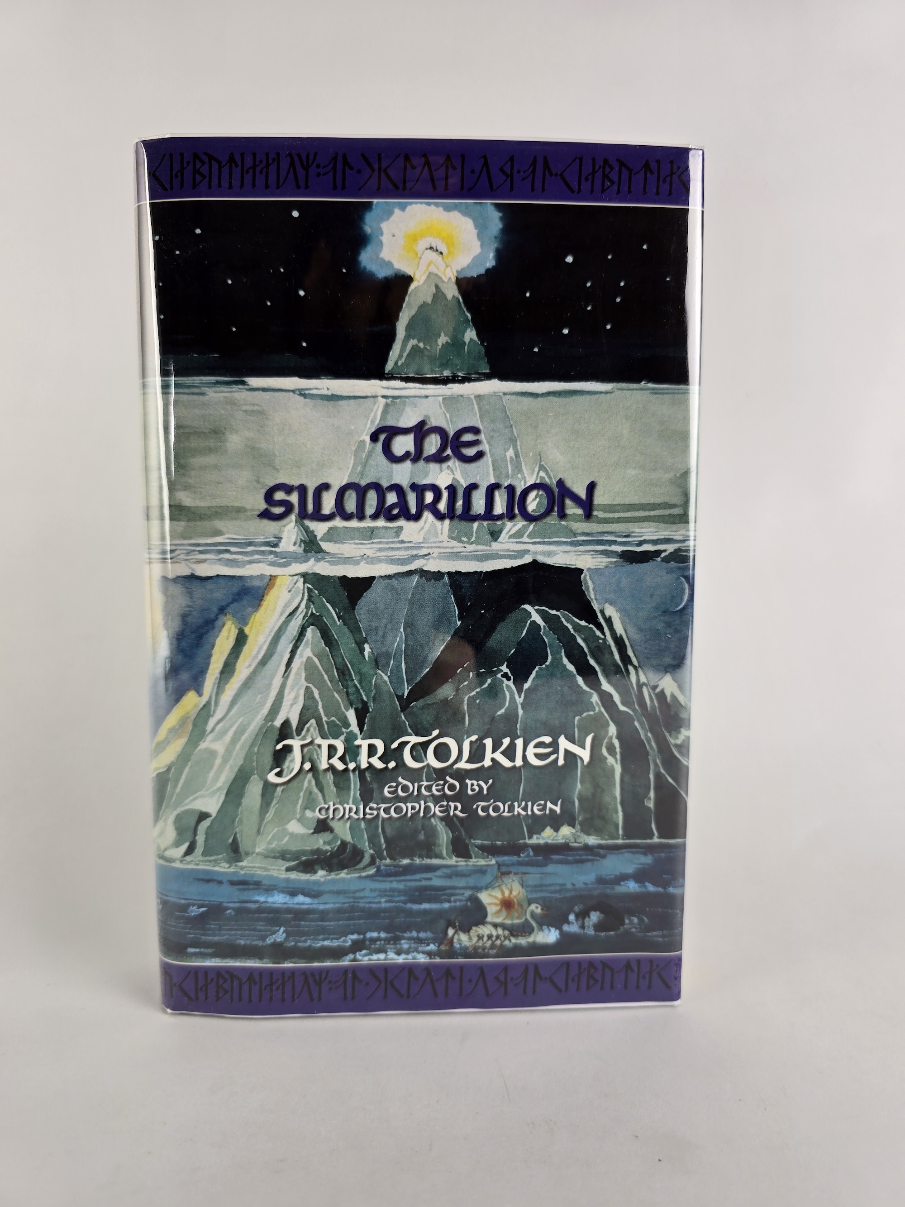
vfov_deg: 73.9
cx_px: 452
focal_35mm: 23
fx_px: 802
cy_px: 604
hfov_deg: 58.9
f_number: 1.7
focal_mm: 6.3
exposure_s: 1/100
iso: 20
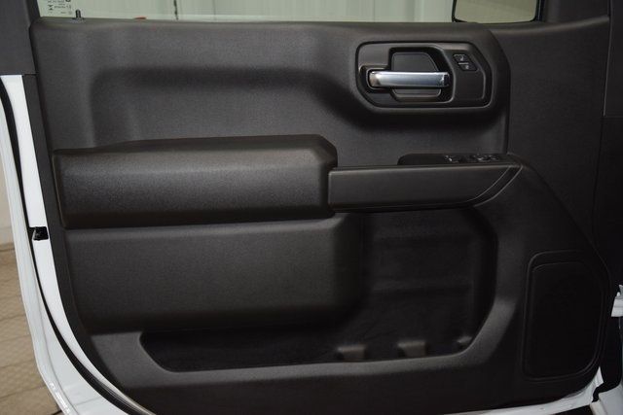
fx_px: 649
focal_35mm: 38
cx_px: 312
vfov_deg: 35.5
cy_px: 208
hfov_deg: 51.3
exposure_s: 1/125
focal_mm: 25
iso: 1000
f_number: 3.8
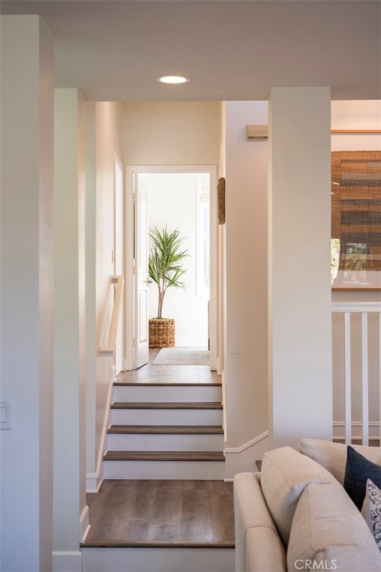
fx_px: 793
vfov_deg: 39.6
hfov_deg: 27.0
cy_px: 286
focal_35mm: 50
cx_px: 190
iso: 1600
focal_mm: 50
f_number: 5.6
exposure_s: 1/200
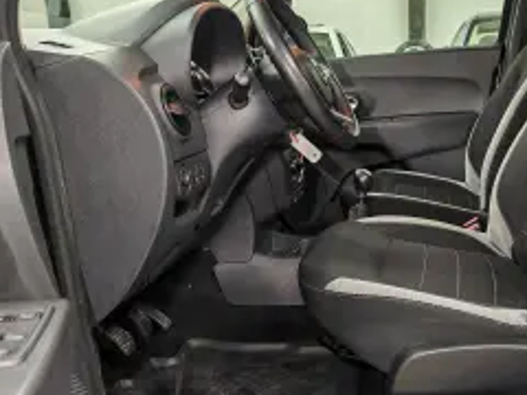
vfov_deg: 36.7
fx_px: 594
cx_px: 360
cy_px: 228
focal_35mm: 39
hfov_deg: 46.9
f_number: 1.6
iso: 400
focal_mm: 5.4
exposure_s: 1/50
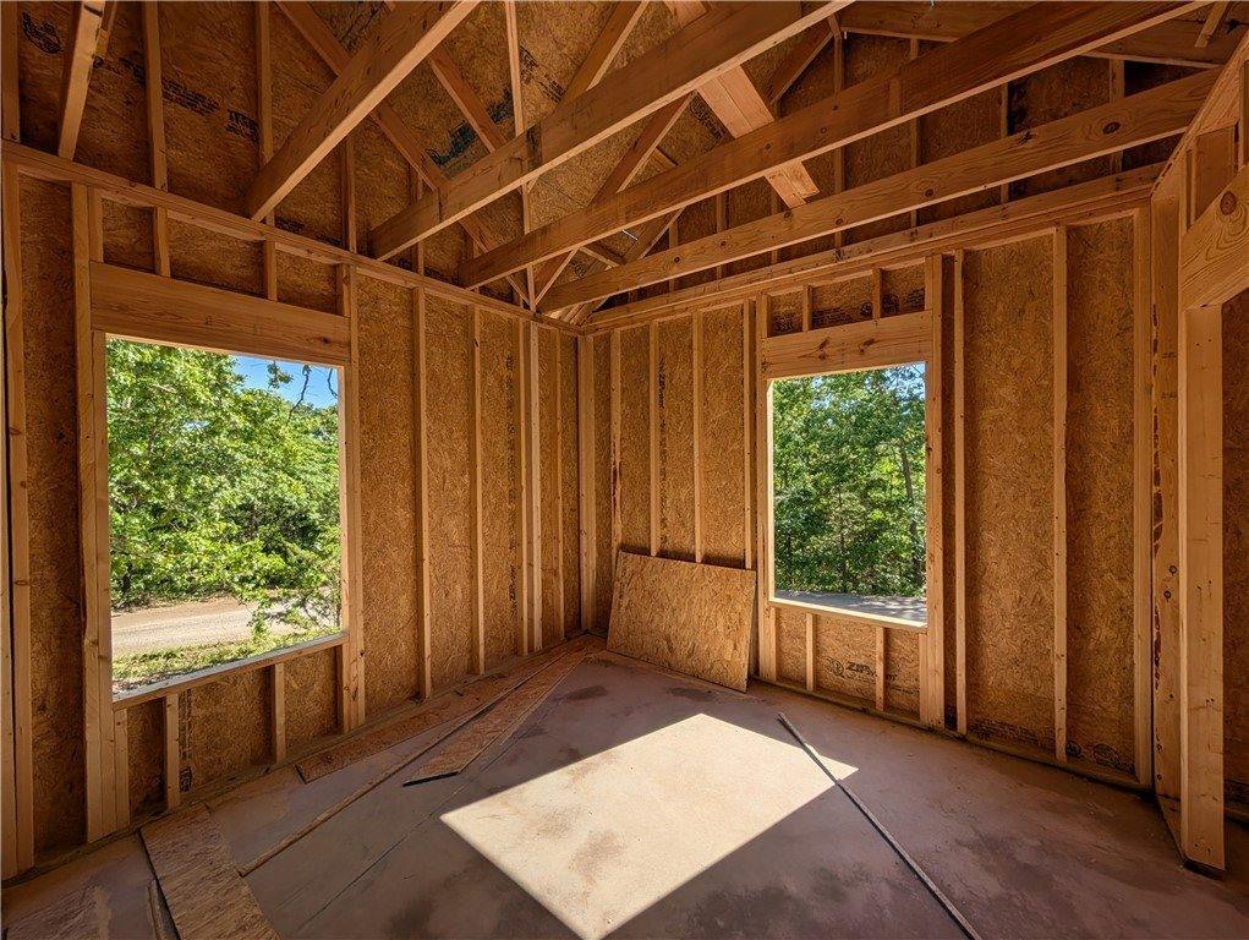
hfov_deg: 110.5
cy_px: 470
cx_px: 624
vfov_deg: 94.6
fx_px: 433
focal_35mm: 12
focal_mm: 2.02
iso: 44
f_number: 1.7
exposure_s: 1/1828
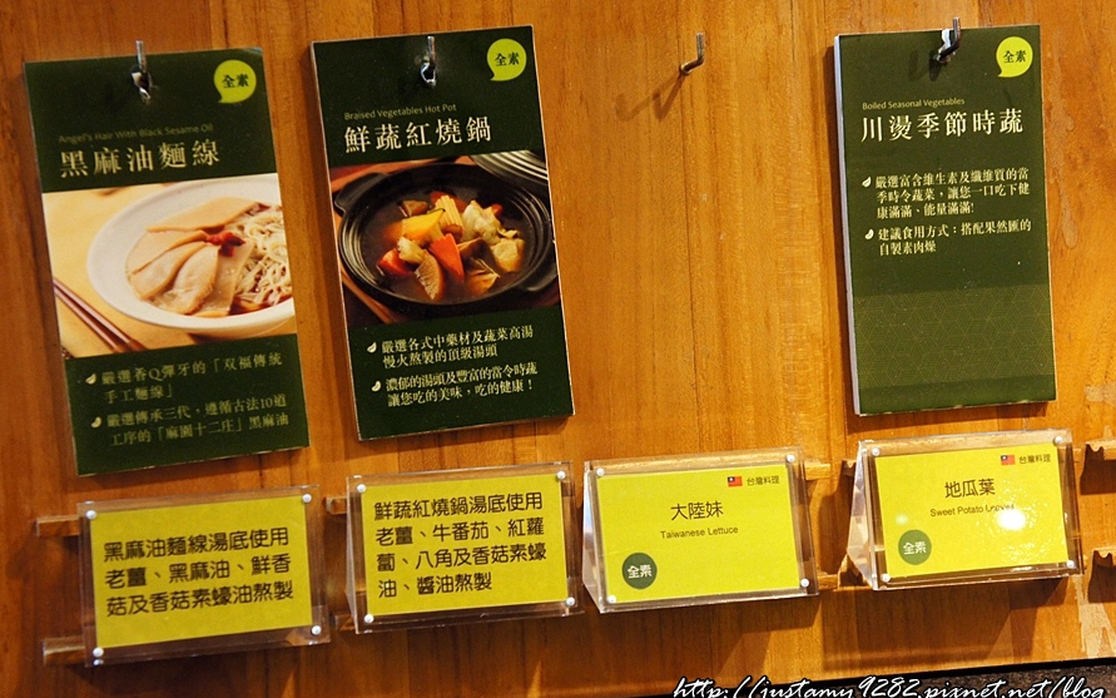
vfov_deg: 18.4
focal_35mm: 71
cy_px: 349
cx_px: 561
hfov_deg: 29.0
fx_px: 2160
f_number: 5.6
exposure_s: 1/15
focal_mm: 46
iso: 1600
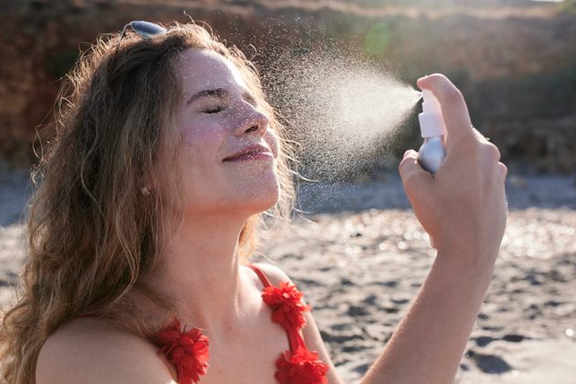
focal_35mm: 37
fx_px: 592
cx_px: 298
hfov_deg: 51.9
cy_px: 198
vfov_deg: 35.9
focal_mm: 35
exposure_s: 1/5000
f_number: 5
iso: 640
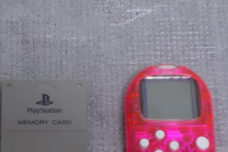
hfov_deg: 13.3
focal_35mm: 154
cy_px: 122
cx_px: 45
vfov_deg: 8.9
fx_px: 975
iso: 800
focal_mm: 29.49
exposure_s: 1/25
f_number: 4.5
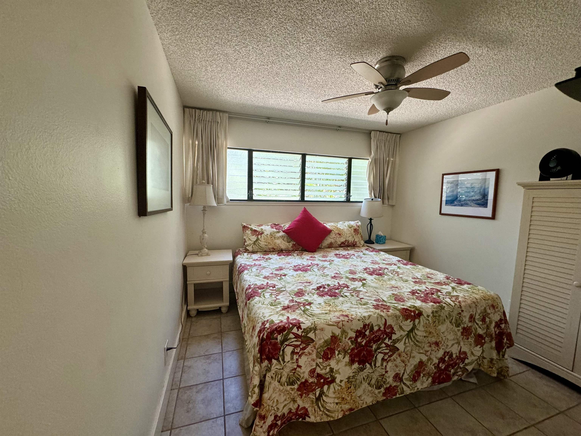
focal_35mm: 14
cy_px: 218
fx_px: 235
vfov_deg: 85.7
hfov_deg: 102.1
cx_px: 290
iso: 250
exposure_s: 1/99
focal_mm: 2.22
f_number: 2.2
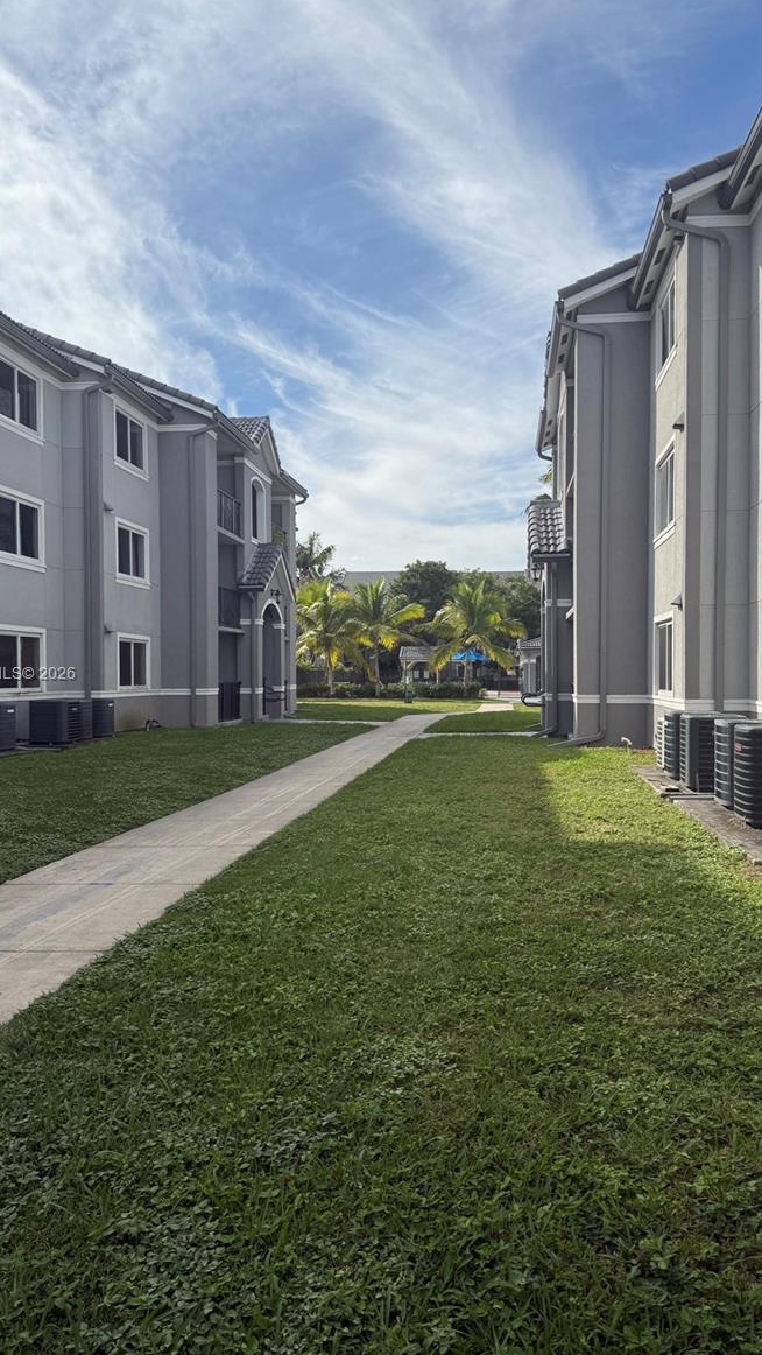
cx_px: 384
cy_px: 675
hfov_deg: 42.9
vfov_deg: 69.9
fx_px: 969
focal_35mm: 27
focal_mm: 6.76
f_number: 1.78
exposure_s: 1/5714
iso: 80
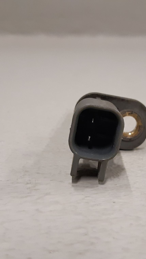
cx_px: 95
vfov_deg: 52.8
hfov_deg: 31.0
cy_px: 130
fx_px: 262
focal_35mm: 38
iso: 200
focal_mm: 3.93
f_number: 1.7
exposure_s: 1/50
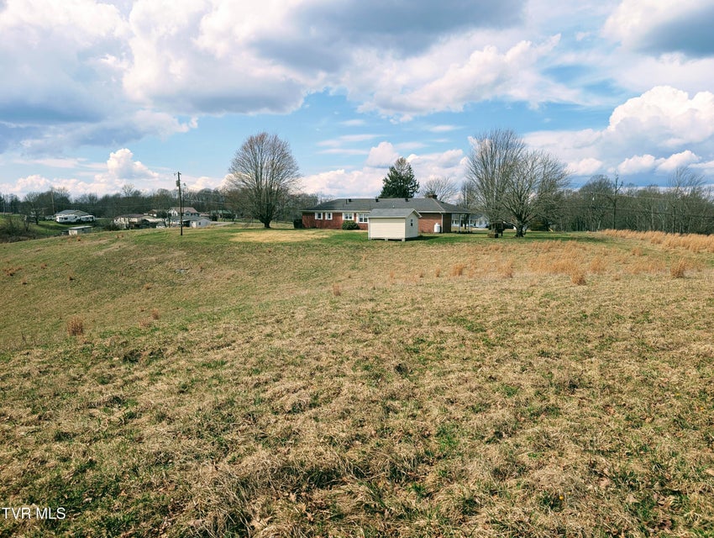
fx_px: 496
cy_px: 269
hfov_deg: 71.5
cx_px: 357
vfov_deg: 56.9
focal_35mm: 24
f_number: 1.68
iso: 21
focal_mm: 6.9
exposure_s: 1/1159
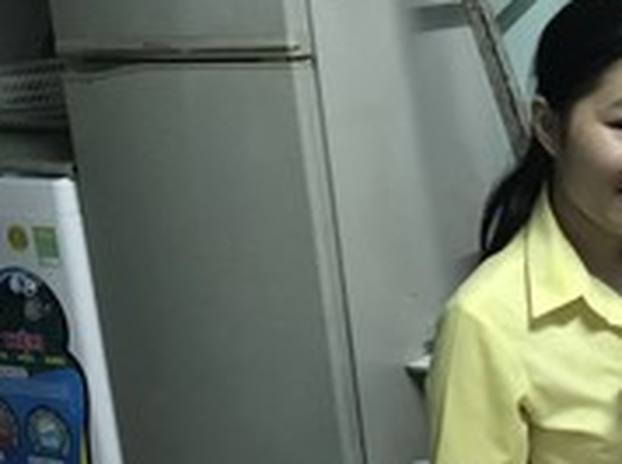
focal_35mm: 85
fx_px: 1525
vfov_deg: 17.1
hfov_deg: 21.8
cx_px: 695
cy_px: 413
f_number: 1.8
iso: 80
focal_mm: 3.99
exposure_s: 1/5
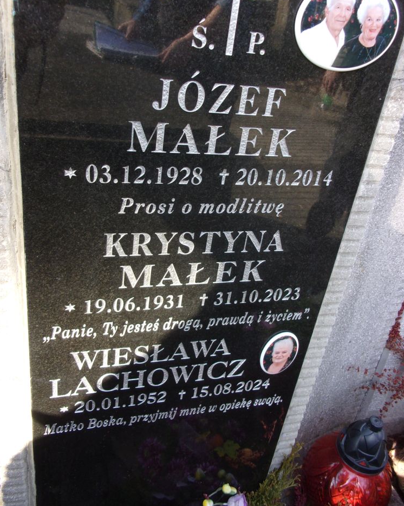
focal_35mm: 30
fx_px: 449
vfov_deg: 58.7
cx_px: 205
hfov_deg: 48.5
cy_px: 238
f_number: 3.9
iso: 80
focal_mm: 5.1
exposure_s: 1/60
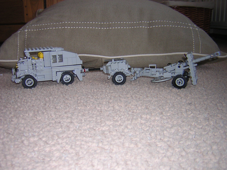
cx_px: 114
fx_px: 236
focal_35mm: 36
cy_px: 85
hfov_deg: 51.4
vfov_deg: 39.7
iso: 100
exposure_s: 1/60.1
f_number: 2.6
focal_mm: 4.7
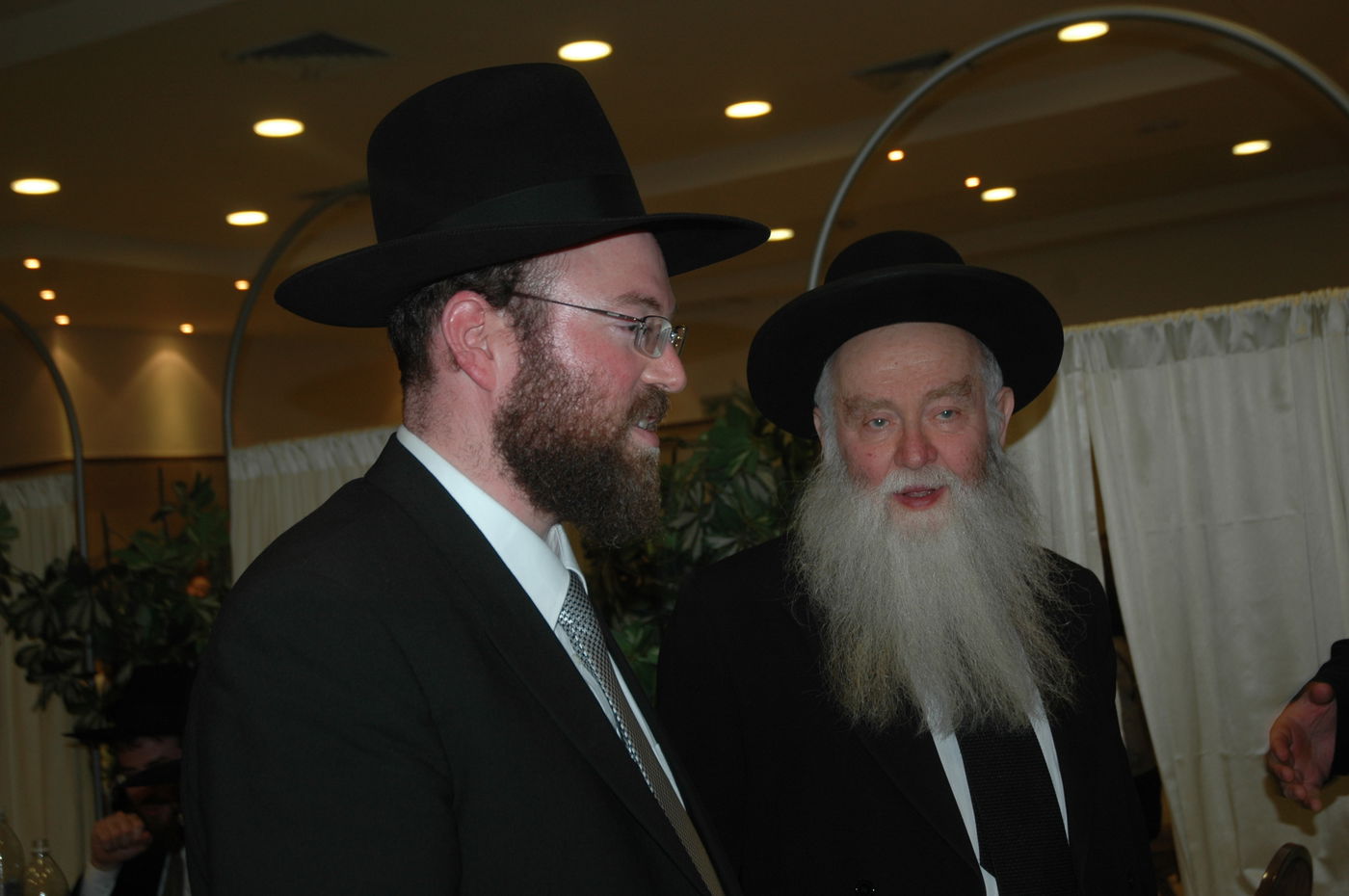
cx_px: 674
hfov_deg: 42.4
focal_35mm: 46
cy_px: 448
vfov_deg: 28.9
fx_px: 1740
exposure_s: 1/60
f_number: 4
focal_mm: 31
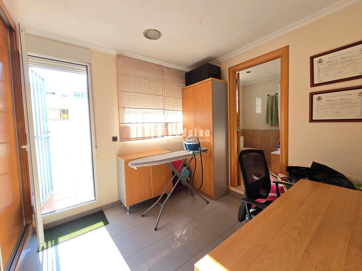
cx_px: 181
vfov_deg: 89.9
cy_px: 136
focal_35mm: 13
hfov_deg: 106.2
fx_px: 136
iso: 50
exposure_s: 1/112
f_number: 2.2
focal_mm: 2.2
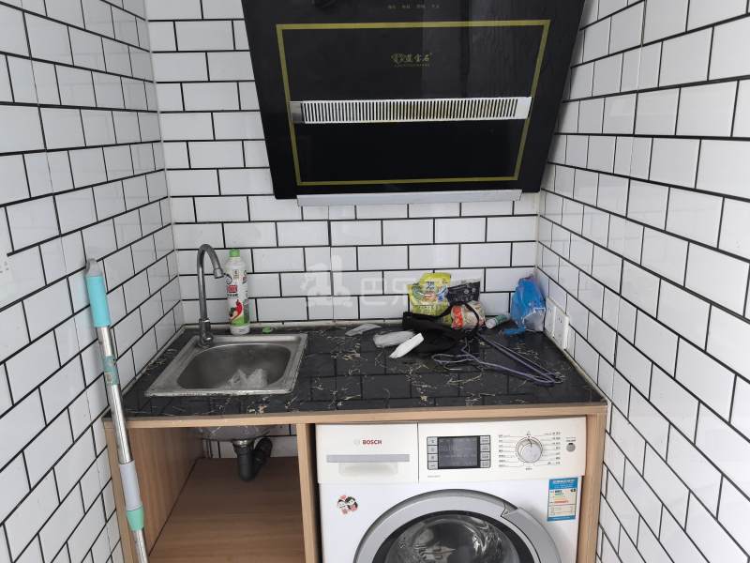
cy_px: 282
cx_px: 375
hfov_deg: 65.3
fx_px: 585
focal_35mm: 27
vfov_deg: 51.4
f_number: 2
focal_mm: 5.75
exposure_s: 1/50
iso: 320
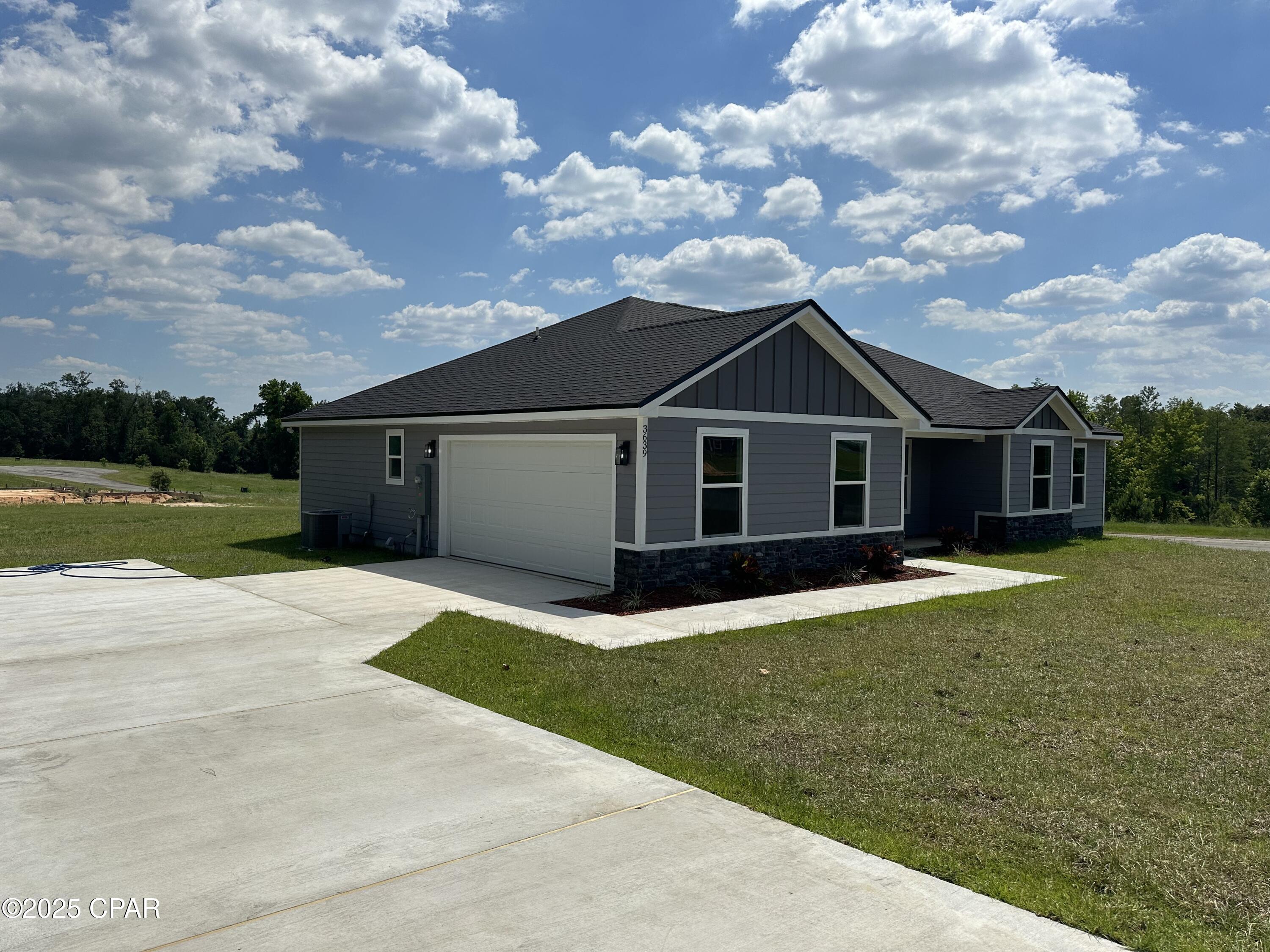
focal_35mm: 24
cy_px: 476
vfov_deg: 56.8
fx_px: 881
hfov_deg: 71.6
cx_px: 635
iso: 80
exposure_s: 1/12048
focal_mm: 6.86
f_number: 1.78
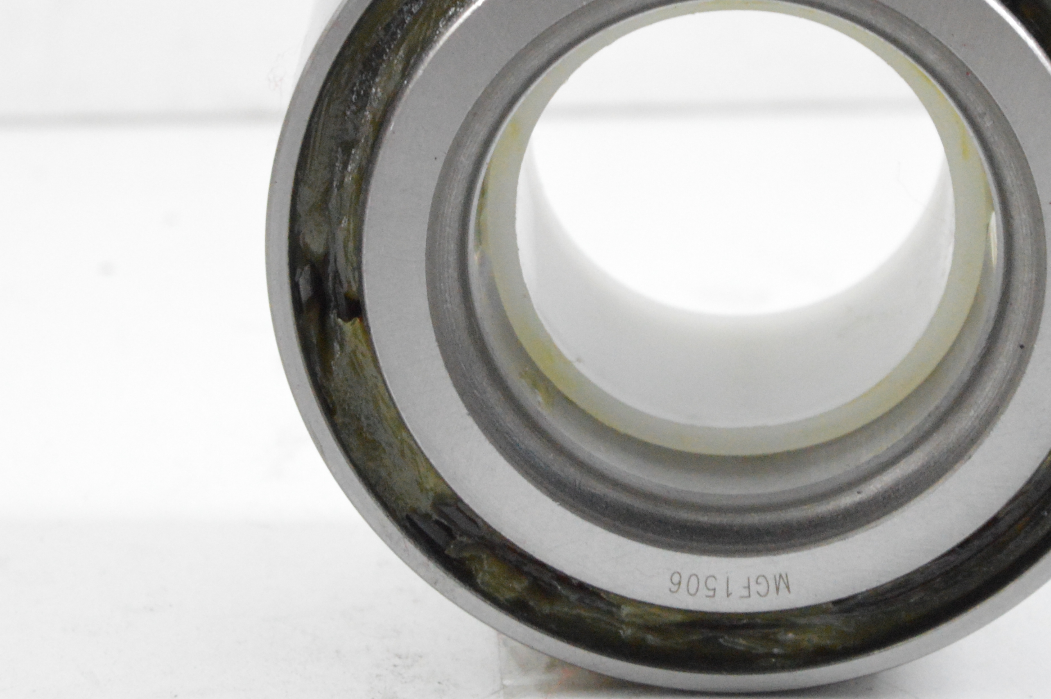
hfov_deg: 8.9
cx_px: 733
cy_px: 224
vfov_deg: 5.9
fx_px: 6767
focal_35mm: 232
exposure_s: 1/100
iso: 3200
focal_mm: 66
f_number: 7.1
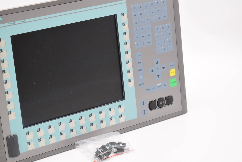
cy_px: 76
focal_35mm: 106
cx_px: 98
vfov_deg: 13.0
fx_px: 710
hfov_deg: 19.3
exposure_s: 1/15
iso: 100
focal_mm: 55
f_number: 5.6
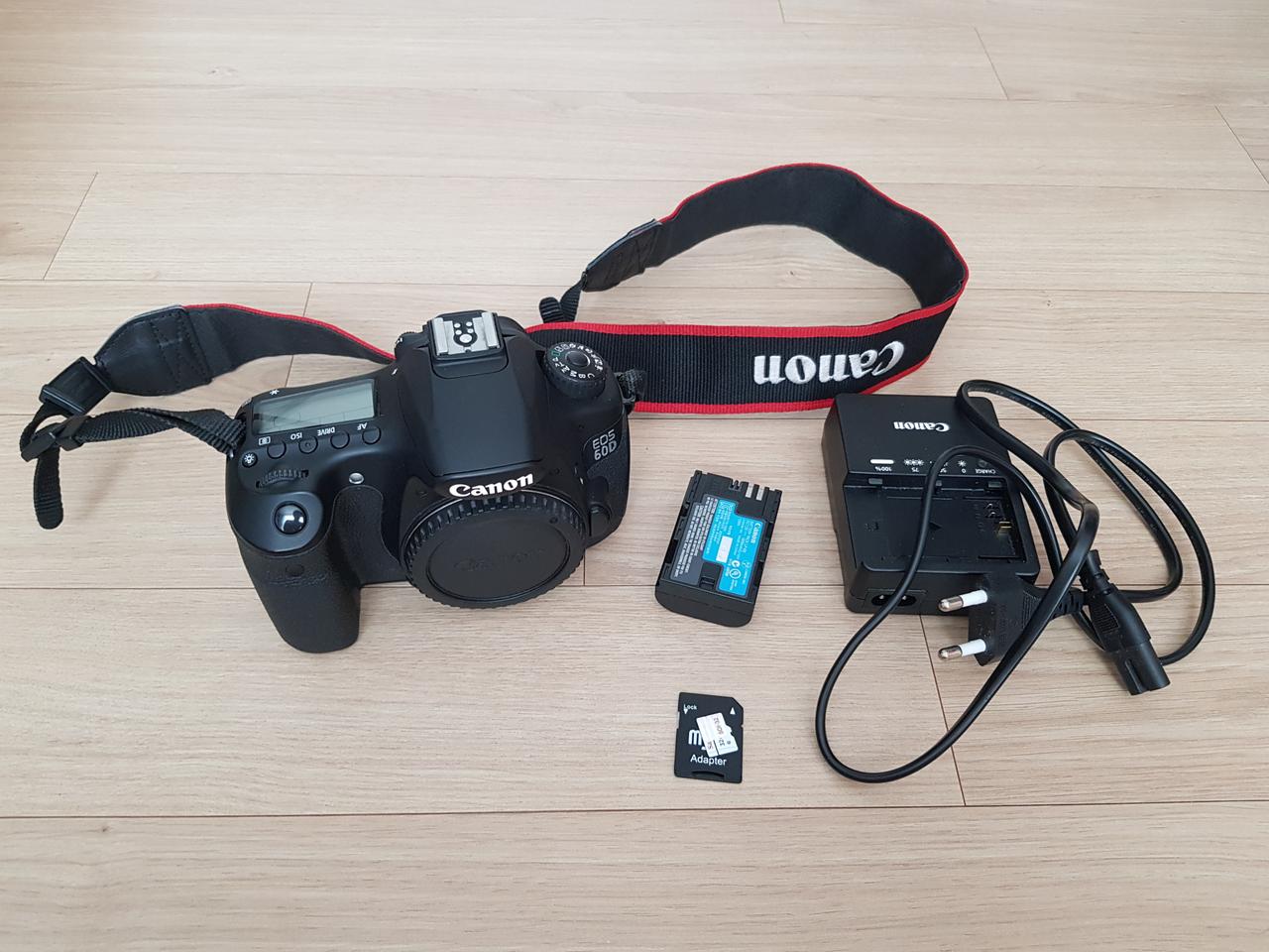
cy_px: 476
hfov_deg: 67.3
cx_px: 634
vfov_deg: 53.1
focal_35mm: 26
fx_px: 953
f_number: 1.7
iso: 160
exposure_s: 1/40
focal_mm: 4.3
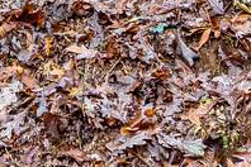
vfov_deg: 9.4
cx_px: -8
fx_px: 948
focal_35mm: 136
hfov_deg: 14.8
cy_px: -171
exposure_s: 1/80
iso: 400
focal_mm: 14
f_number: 4.5
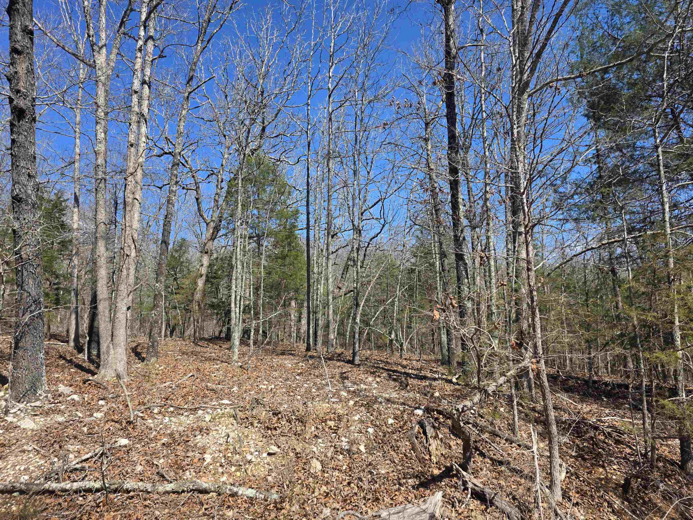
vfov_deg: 58.9
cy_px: 260
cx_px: 346
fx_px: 460
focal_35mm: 23
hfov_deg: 73.9
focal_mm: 6.3
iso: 80
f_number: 1.7
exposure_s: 1/3042
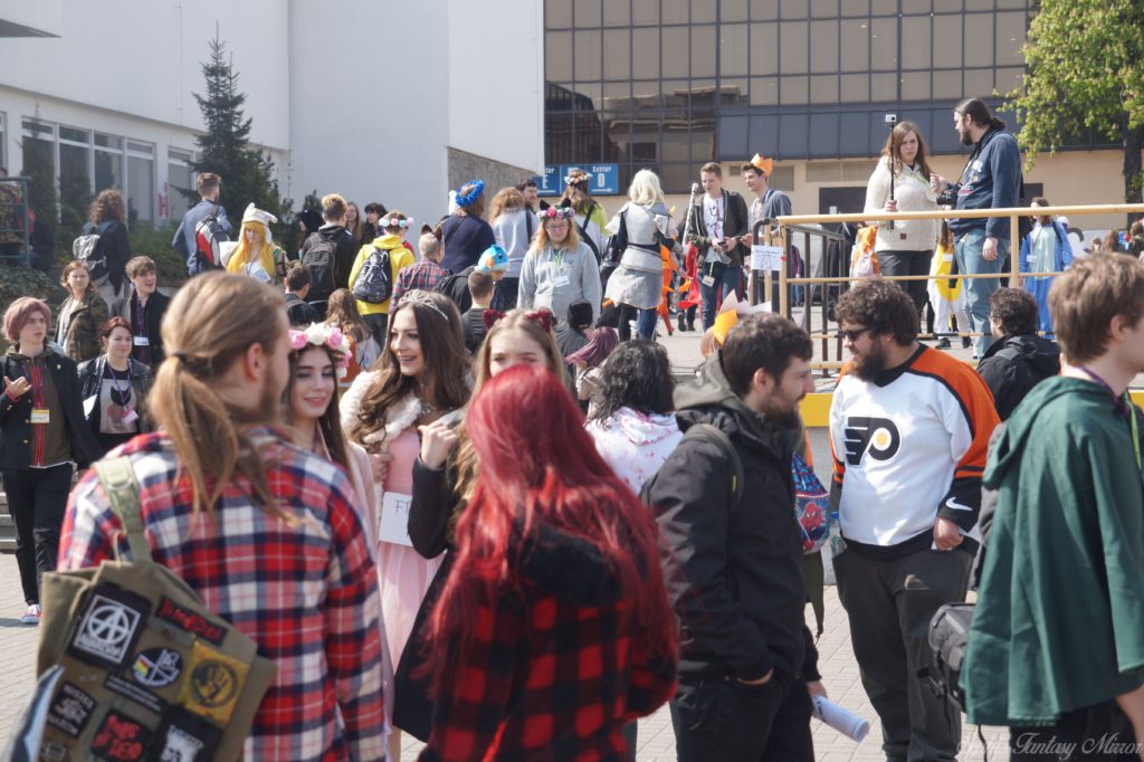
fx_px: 2382
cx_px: 572
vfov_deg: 18.2
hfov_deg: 27.0
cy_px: 381
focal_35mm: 75
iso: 100
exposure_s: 1/320
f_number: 4.5
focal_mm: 50
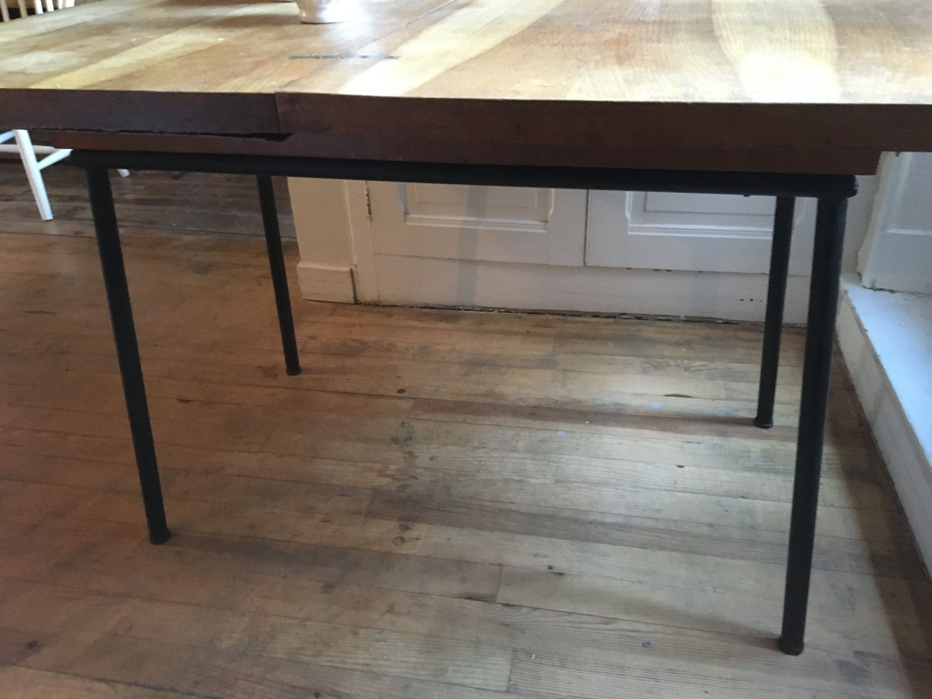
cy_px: 350
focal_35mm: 29
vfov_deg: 48.2
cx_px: 466
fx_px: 781
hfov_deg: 61.7
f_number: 2.2
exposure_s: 1/17
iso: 320
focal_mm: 4.15
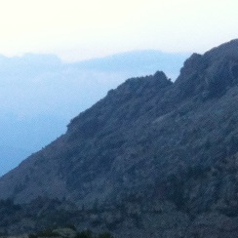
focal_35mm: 130
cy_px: 313
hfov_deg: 13.1
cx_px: -39
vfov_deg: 13.0
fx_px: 1011
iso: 80
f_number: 2.8
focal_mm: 3.85
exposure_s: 1/24
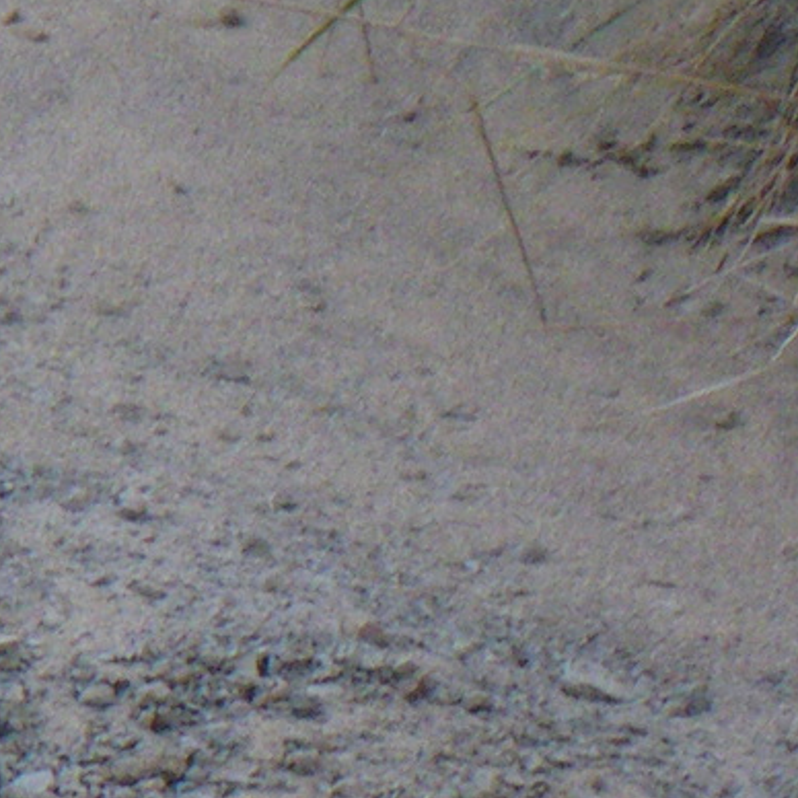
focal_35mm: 679
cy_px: 1584
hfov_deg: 2.5
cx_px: -1703
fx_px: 17709
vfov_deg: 2.6
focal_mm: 20.6
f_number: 5.2
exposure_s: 1/160
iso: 200
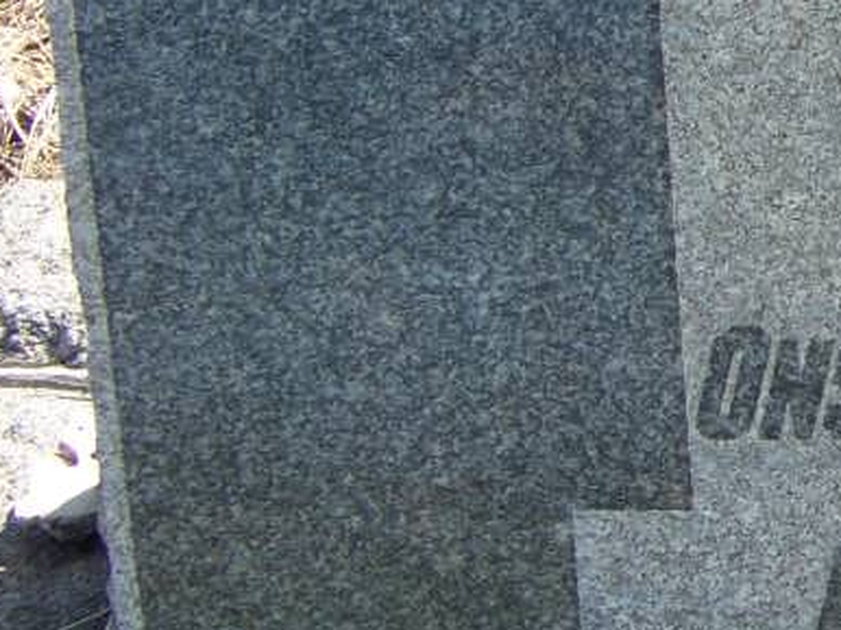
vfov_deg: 13.2
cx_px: 1275
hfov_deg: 16.1
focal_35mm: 112
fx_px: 2719
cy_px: 159
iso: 64
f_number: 2.8
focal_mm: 5.85
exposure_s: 1/320
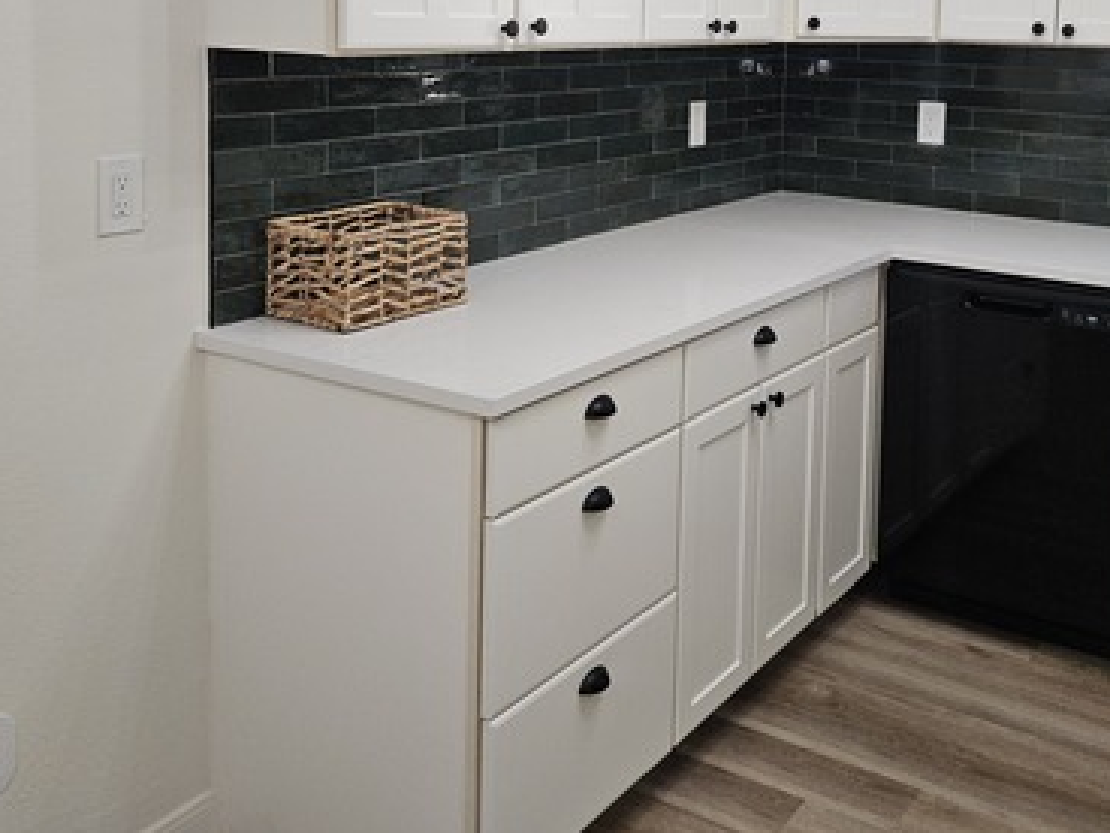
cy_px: 136
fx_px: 1283
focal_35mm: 40
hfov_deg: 46.5
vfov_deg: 34.6
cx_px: 667
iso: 80
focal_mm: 5.4
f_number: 1.8
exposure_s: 1/60
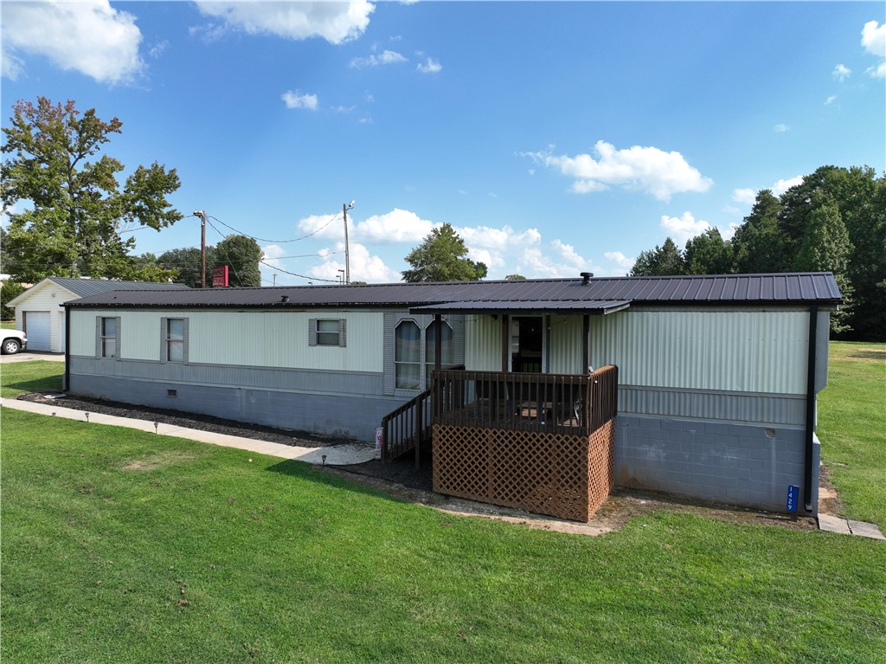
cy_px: 332
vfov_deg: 56.8
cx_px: 443
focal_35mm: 24
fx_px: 614
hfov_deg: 71.6
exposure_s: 1/200
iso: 110
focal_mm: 12.29
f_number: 2.8
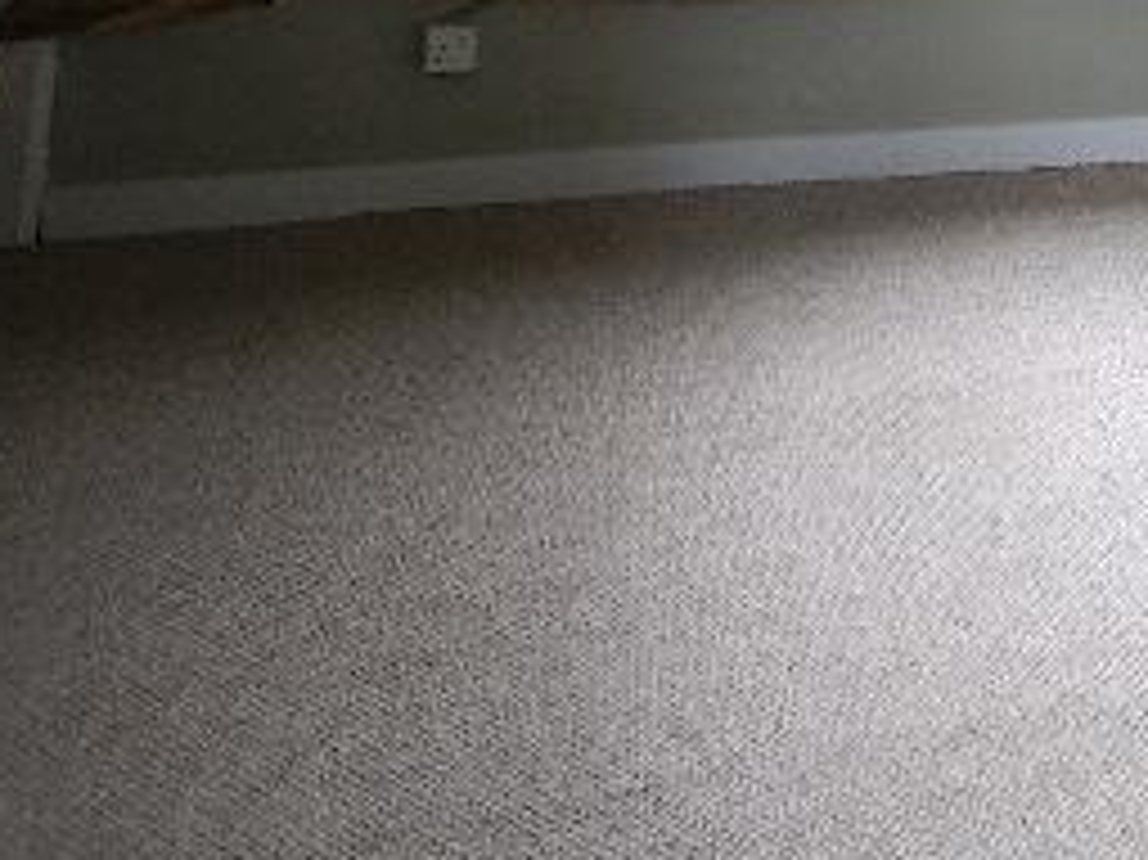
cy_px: 137
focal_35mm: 58
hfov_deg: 24.2
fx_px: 1923
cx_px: 1814
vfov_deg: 24.7
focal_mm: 10
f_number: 3.5
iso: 100
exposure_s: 1/30
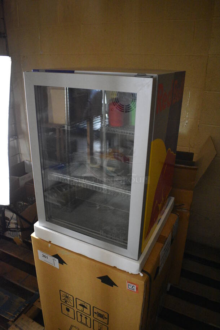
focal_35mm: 27
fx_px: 247
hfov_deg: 48.0
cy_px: 165
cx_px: 110
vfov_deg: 67.3
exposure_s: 1/125
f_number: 3.5
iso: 4500
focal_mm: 18
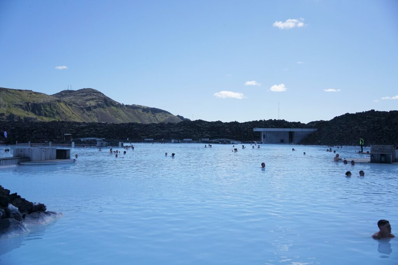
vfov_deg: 37.9
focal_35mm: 35
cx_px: 199
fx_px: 387
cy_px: 132
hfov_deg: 54.4
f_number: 13
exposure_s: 1/1600
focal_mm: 35
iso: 1000
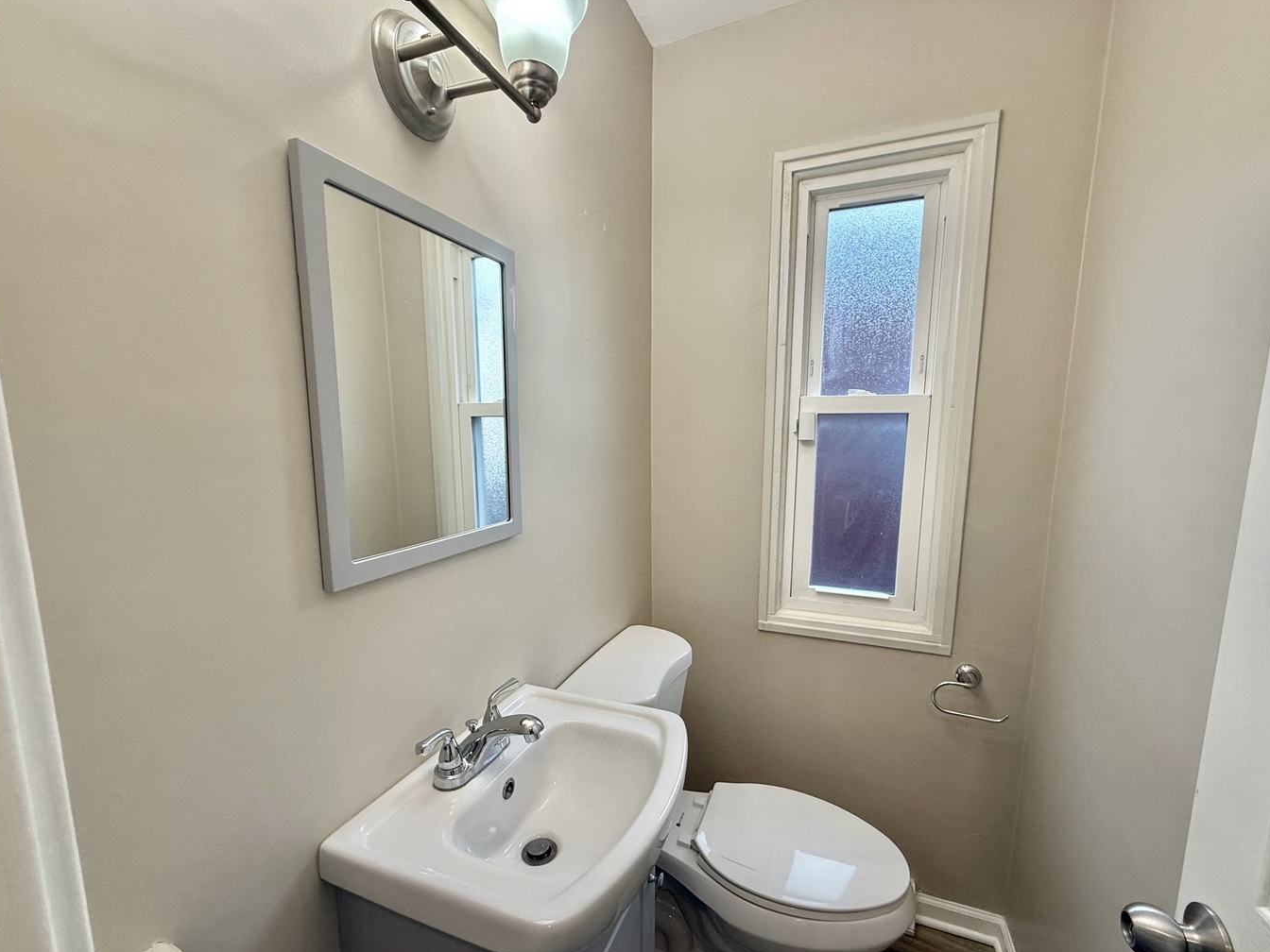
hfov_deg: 98.2
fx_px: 550
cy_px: 506
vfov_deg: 81.6
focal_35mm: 15
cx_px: 639
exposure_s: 1/120
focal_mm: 2.22
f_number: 2.2
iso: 160
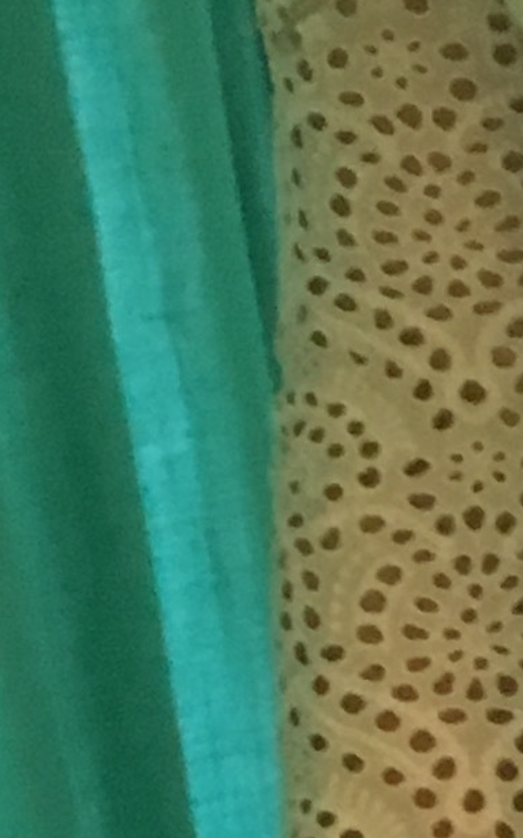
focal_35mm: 202
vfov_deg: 10.1
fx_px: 4613
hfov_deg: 6.2
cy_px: 1205
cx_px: 1229
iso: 200
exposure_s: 1/17
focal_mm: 4.15
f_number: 2.2
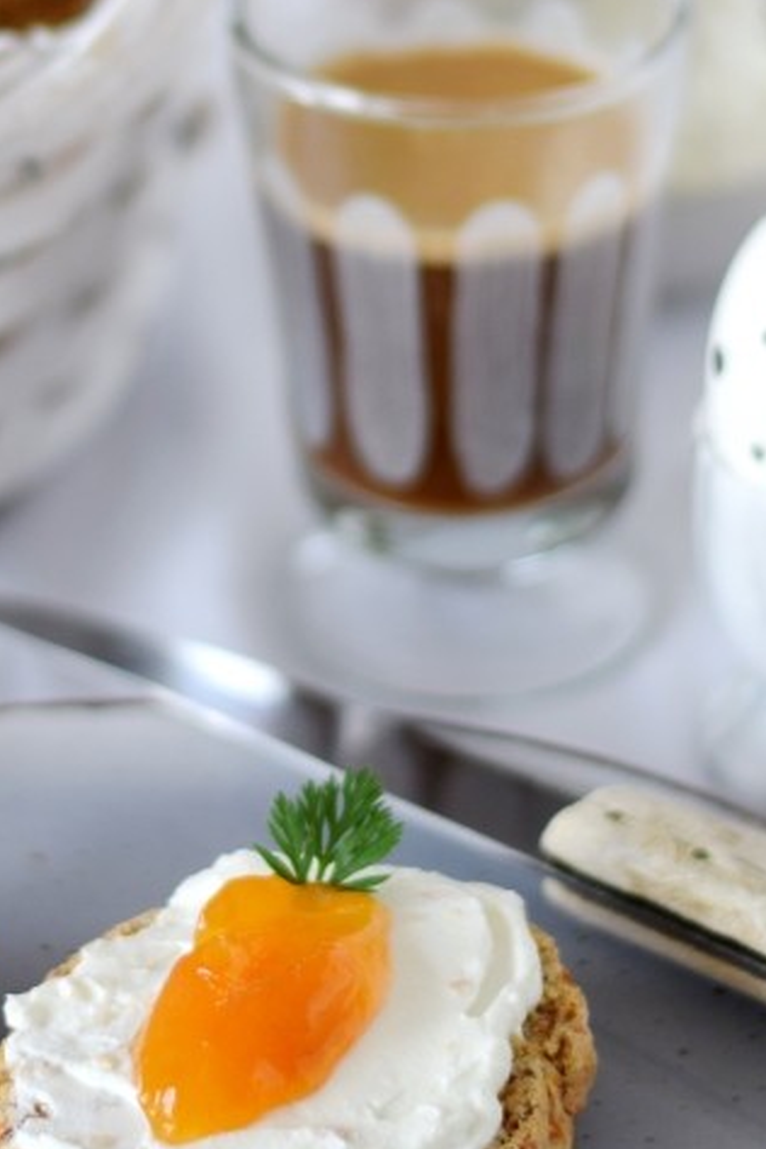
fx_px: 5170
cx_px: 222
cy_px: 259
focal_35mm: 162
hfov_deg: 8.5
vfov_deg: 12.6
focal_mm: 50
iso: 200
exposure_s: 1/500
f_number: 1.8
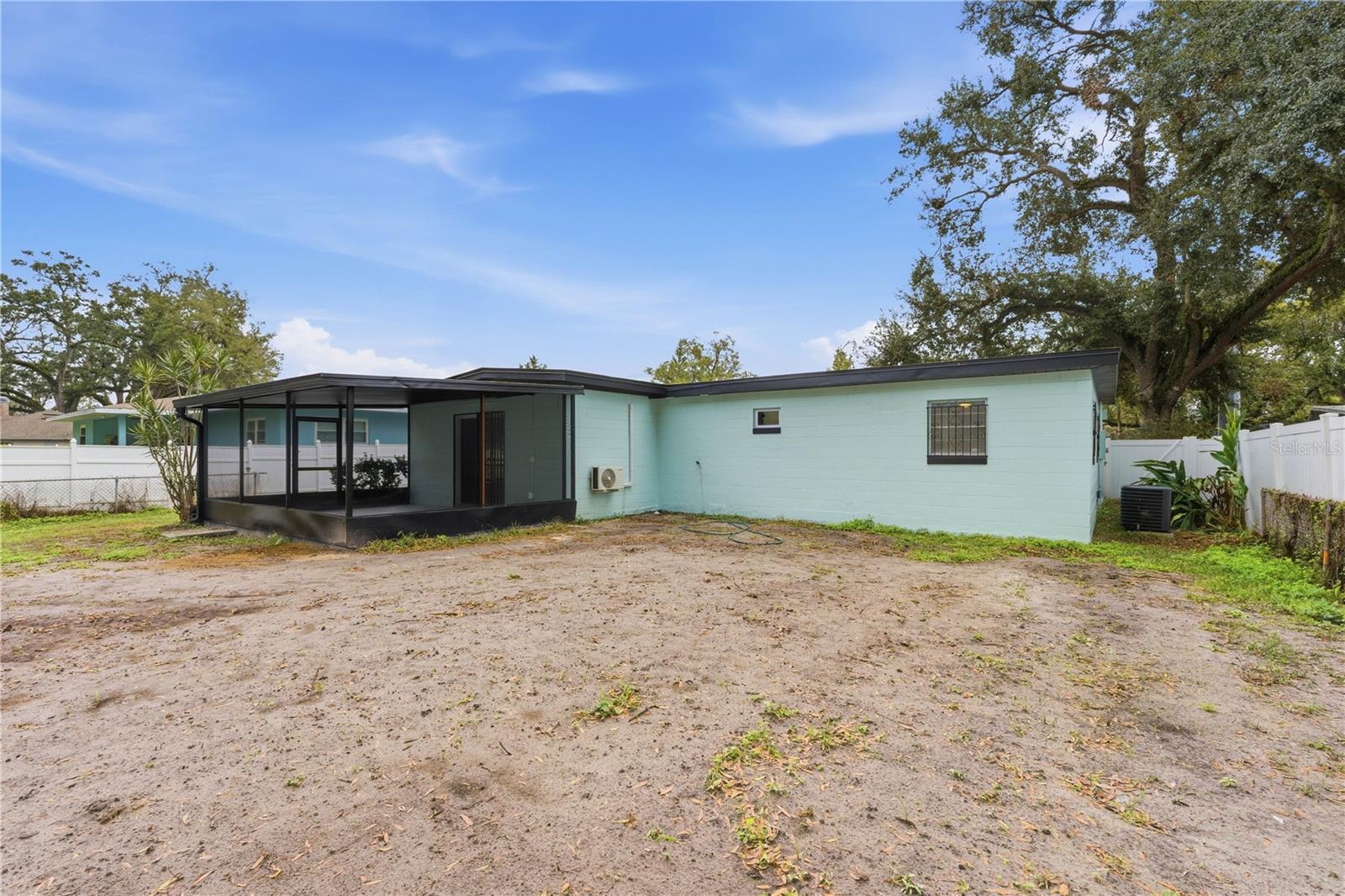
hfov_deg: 96.7
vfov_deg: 73.7
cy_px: 448
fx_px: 598
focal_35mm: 16
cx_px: 672
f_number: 11
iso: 125
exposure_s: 1/400
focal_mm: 16
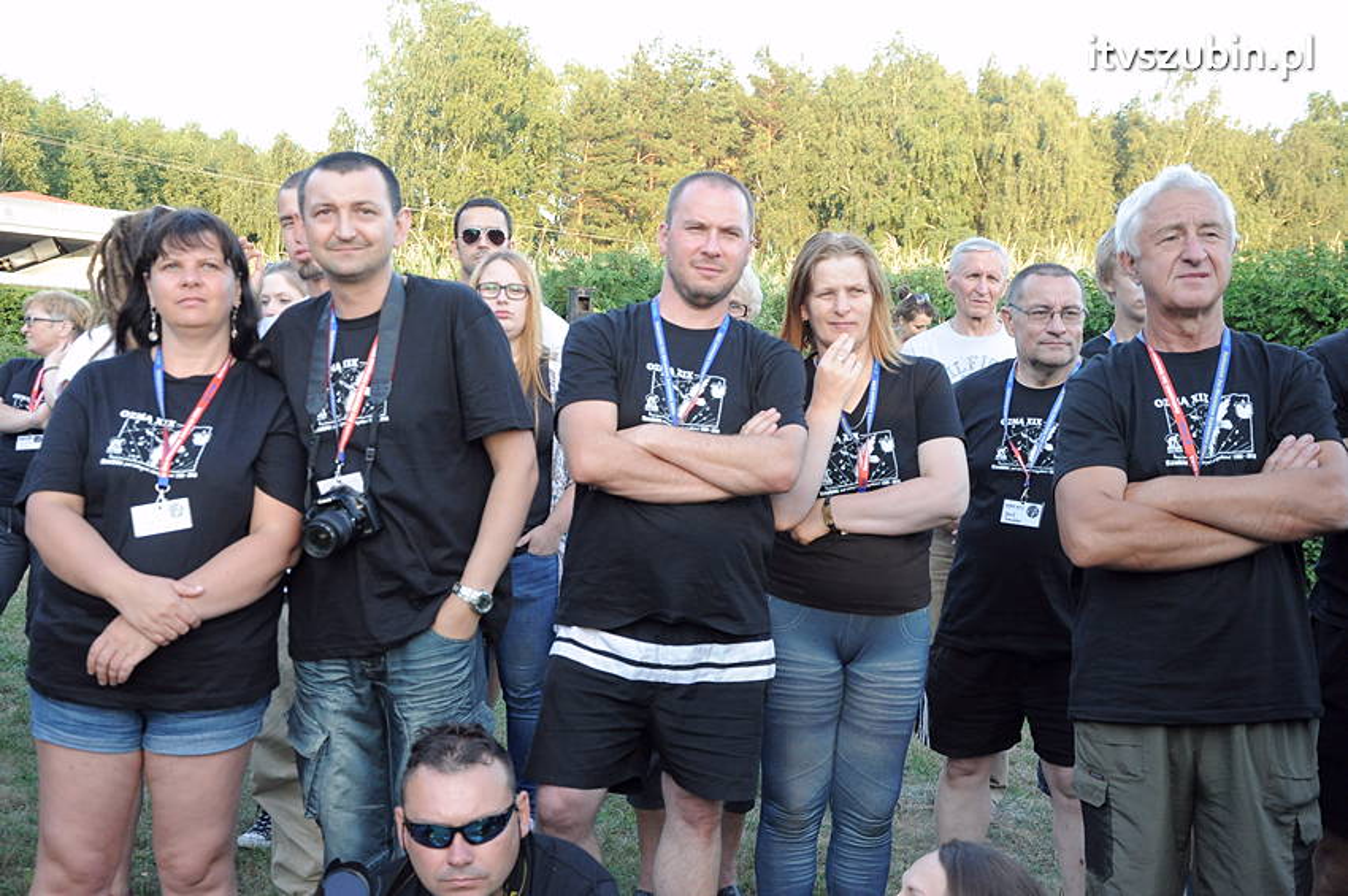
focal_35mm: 48
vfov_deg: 28.0
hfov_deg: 41.1
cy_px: 448
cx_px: 674
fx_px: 1796
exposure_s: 1/160
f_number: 6.3
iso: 800
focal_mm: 32
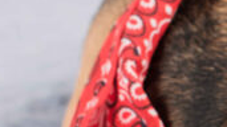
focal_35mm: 264
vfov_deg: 4.6
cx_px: 394
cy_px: 183
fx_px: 1588
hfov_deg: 7.9
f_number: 5
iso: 200
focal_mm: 50
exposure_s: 1/200
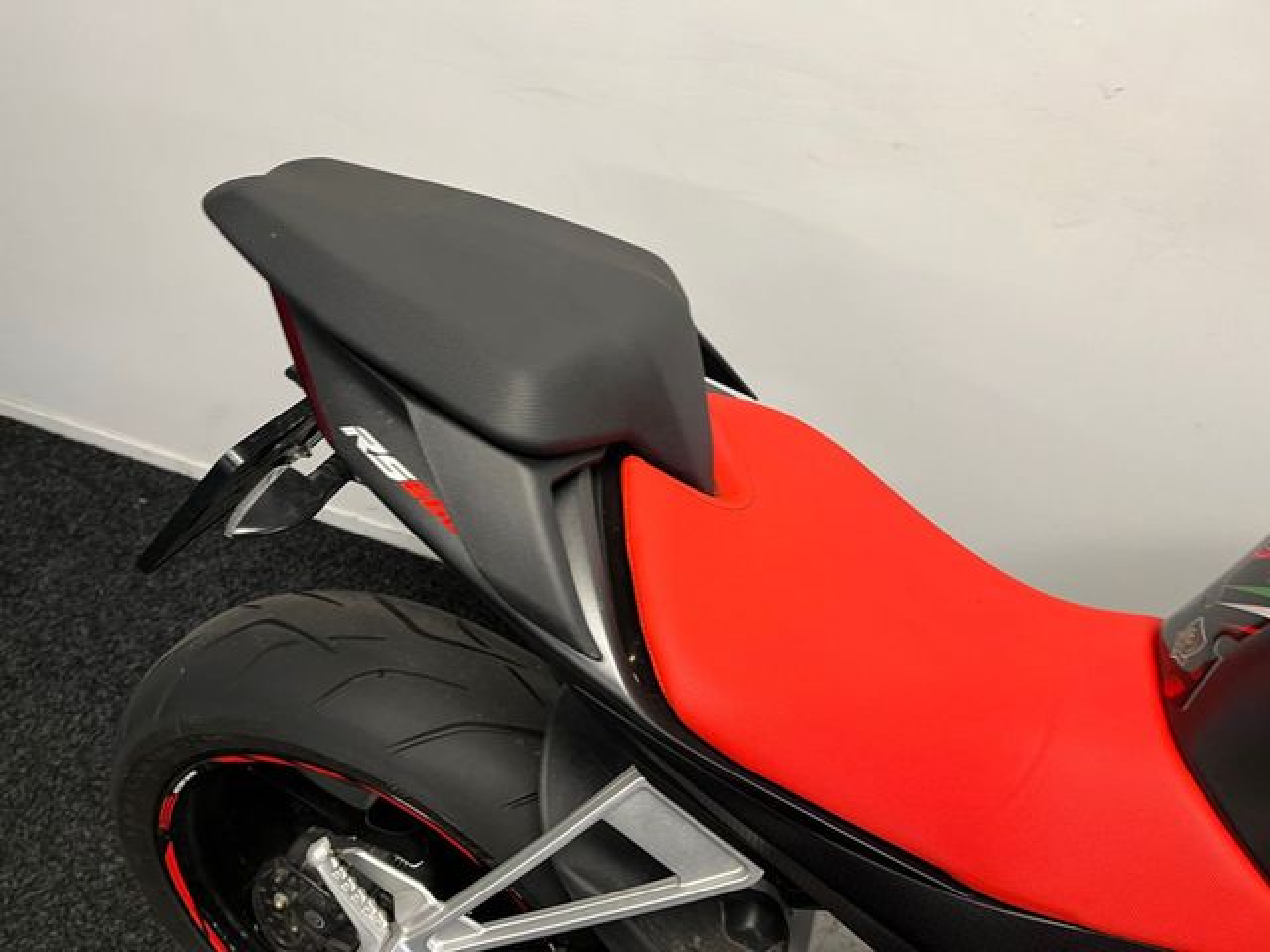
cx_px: 635
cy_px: 476
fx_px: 954
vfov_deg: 53.1
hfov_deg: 67.3
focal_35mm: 26
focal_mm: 5.1
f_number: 1.6
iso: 100
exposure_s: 1/50
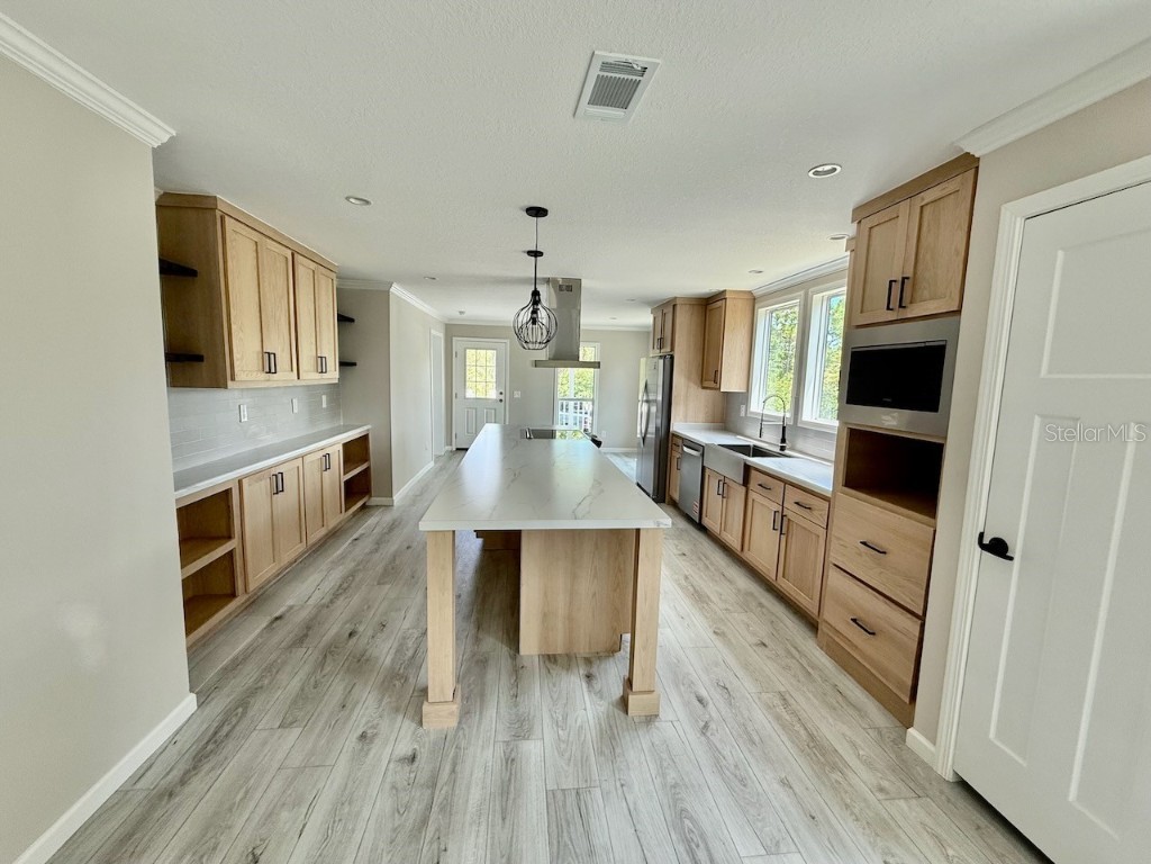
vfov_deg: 85.7
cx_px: 576
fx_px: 466
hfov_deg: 102.1
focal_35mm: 14
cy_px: 432
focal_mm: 2.22
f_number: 2.2
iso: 64
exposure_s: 1/111
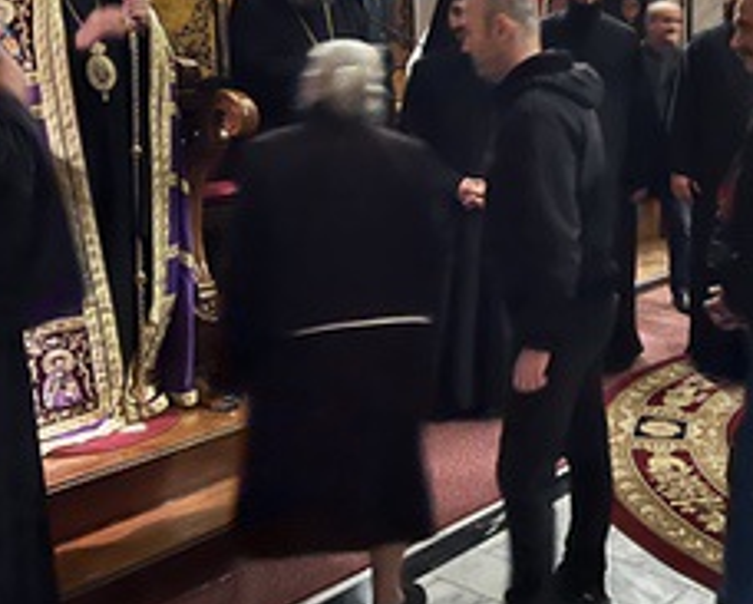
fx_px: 1160
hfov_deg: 35.3
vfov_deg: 28.8
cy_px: 167
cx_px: 552
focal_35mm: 52
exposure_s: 1/14
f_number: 1.5
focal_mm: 5.7
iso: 2500
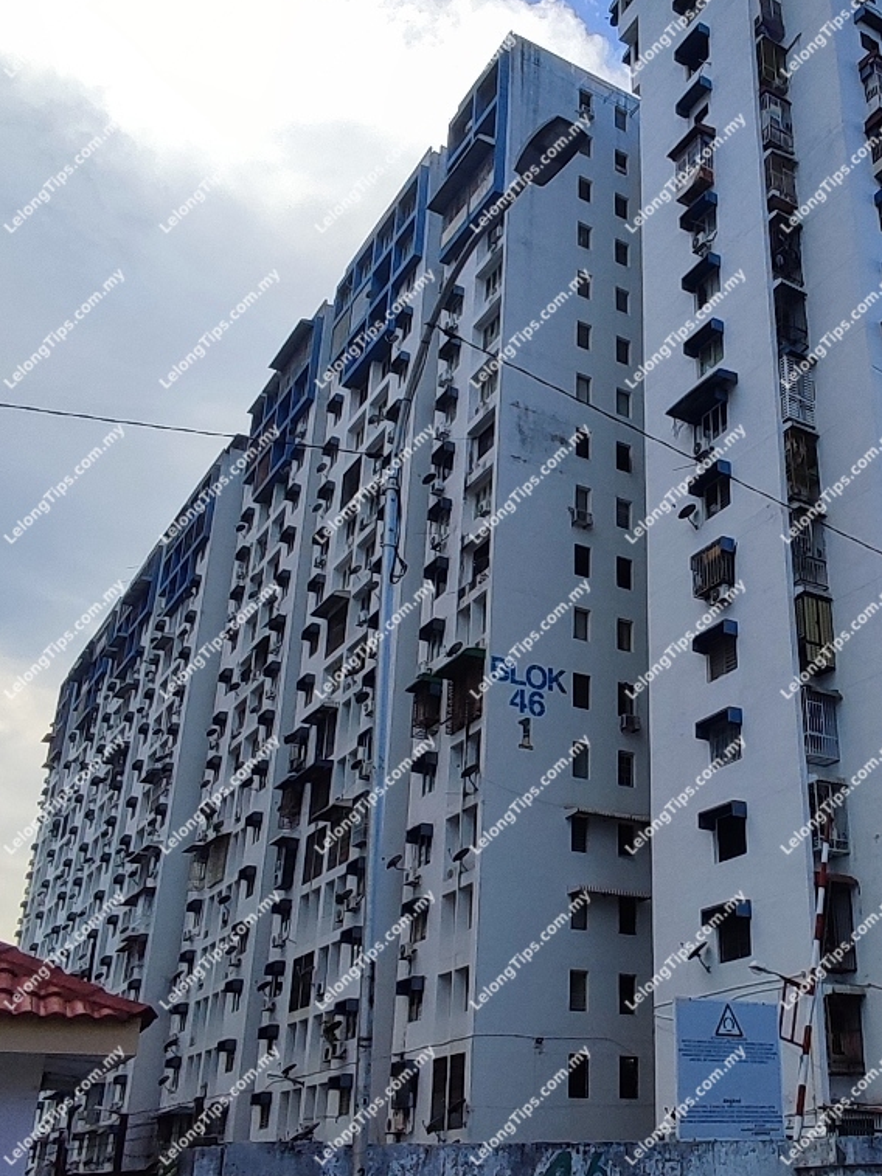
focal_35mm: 26
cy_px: 584
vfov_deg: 67.3
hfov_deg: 50.0
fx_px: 883
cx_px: 703
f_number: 2.2
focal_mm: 1.65
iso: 50
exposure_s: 1/1697
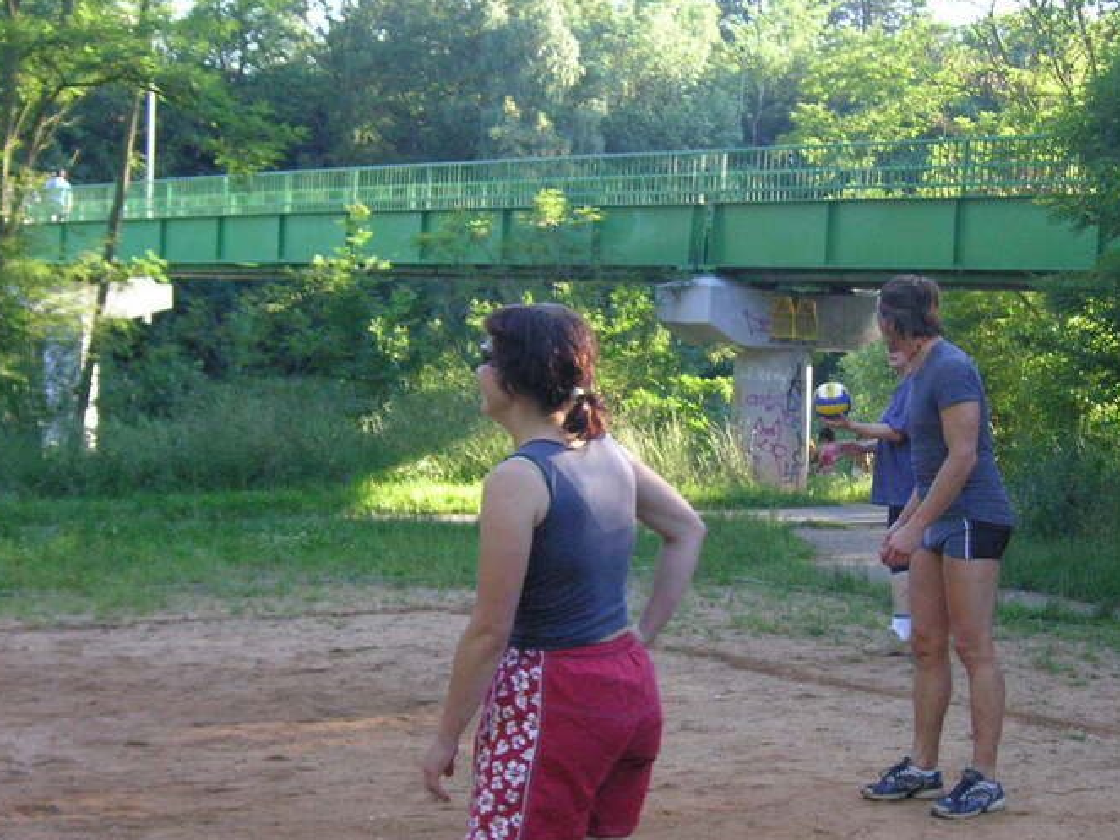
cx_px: 654
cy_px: 468
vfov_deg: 22.9
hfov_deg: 30.2
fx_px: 2070
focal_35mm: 64
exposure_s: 1/180
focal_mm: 8.9
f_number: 3.6
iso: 160
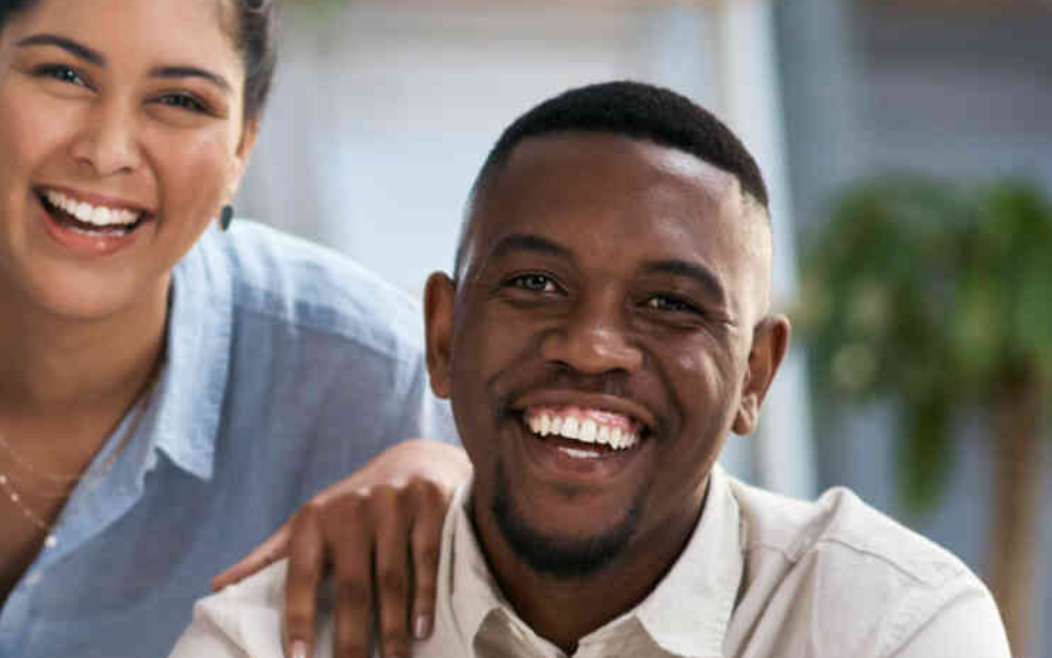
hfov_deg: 9.3
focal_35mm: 225
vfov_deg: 5.8
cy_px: 565
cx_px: 21
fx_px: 6451
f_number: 2.2
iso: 200
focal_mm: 85
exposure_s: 1/400
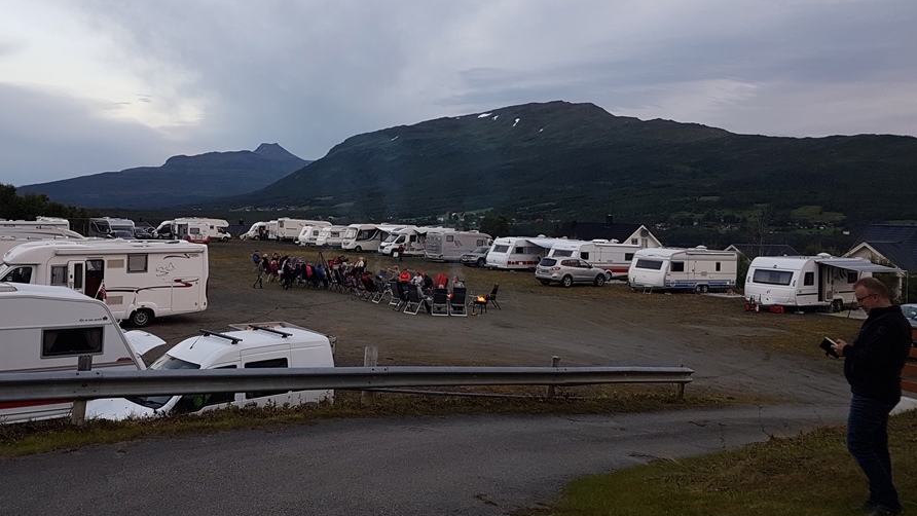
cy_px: 206
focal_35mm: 32
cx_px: 403
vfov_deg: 36.6
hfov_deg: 60.8
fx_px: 778
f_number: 1.7
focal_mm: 4.2
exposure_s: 1/100
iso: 50
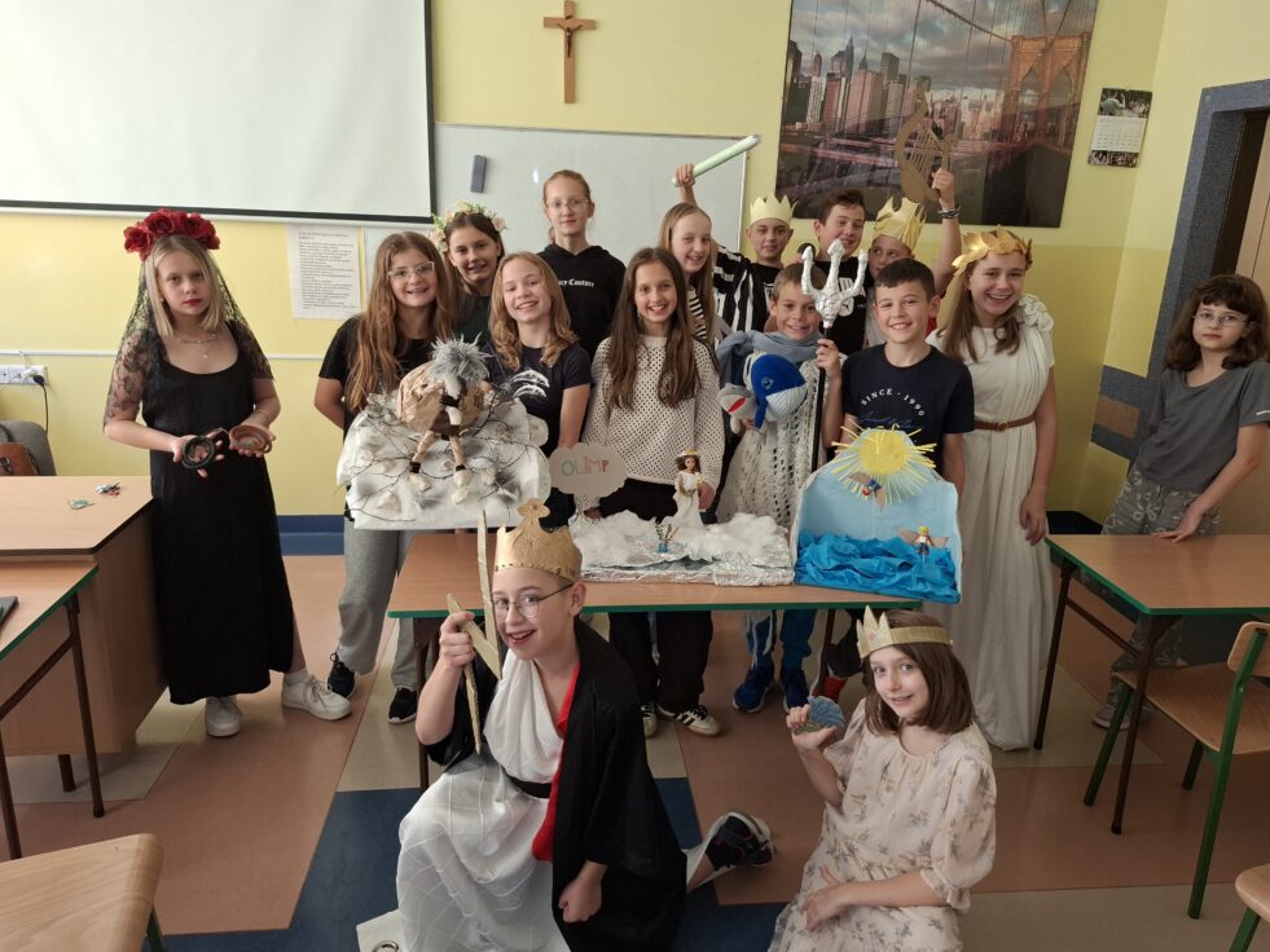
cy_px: 475
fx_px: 881
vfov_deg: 56.8
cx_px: 642
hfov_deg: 71.6
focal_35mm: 24
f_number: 1.8
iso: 50
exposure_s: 1/100
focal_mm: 5.54
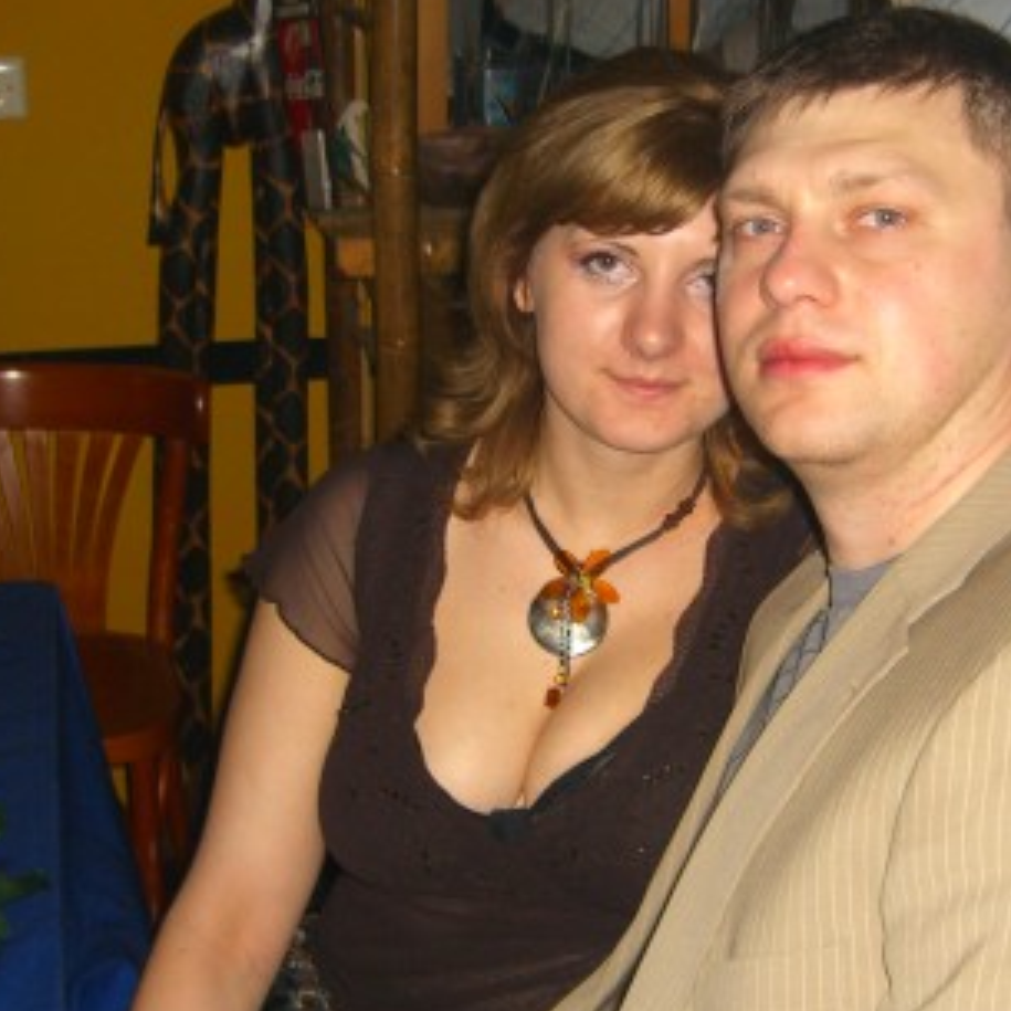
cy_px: 554
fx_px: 2181
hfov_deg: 26.0
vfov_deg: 26.1
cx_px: 630
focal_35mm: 66
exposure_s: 1/60
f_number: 2.8
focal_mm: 7.9
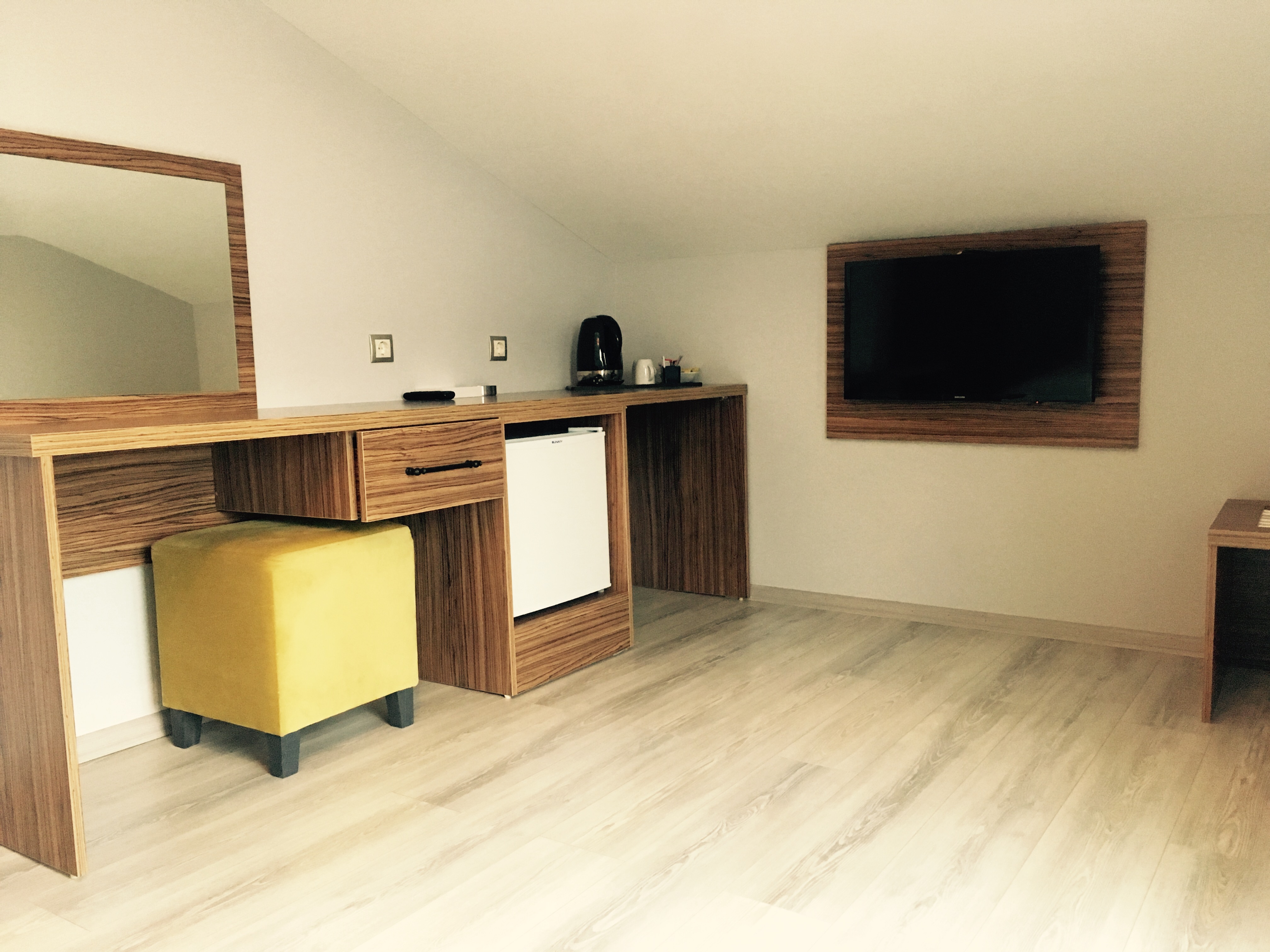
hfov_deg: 61.7
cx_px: 635
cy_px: 476
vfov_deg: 48.2
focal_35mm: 29
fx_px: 1064
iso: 250
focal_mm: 4.15
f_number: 2.2
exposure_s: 1/25
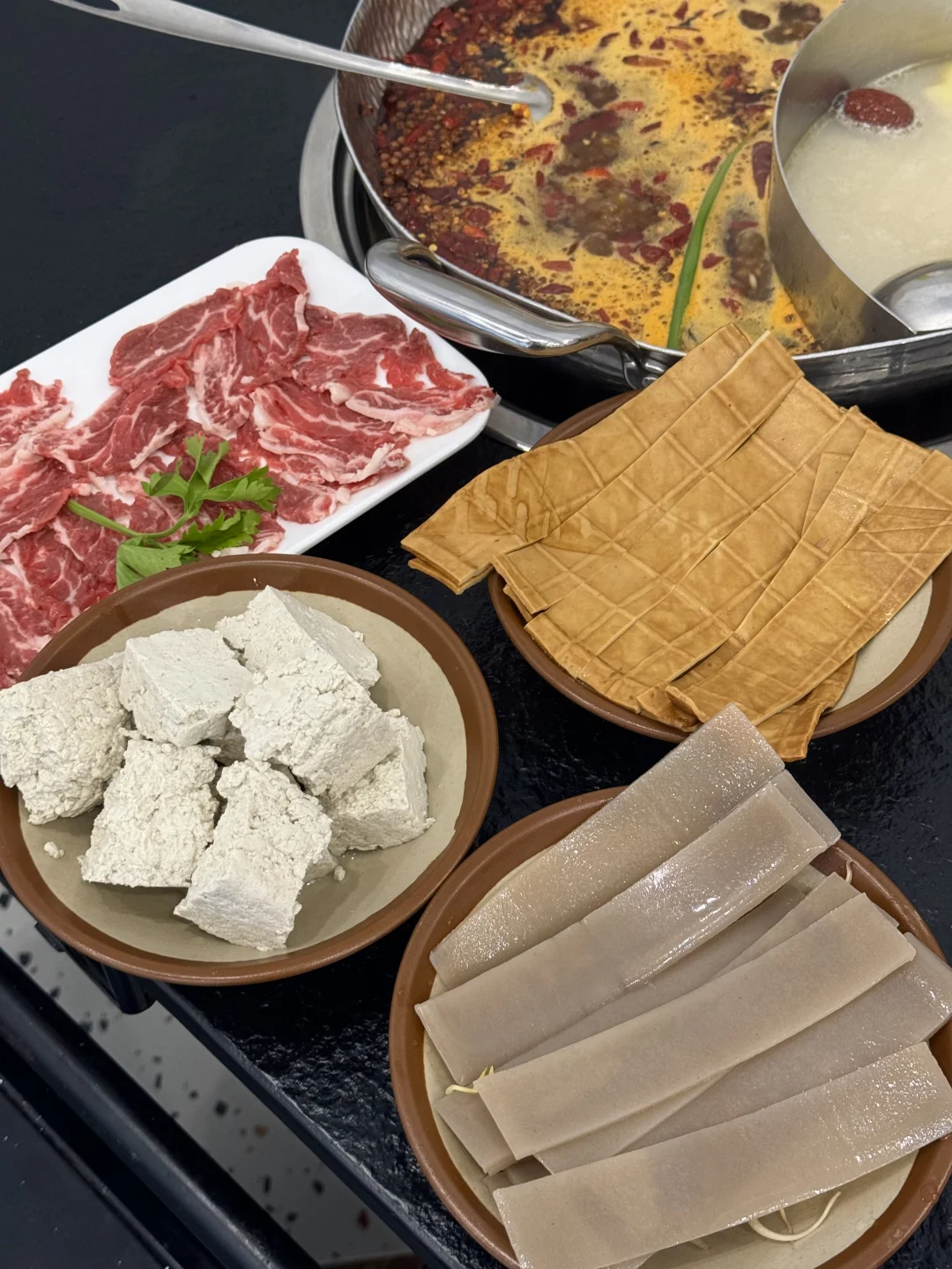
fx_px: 1760
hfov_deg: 30.3
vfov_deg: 39.7
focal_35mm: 48
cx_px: 476
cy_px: 634
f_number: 1.78
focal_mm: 6.76
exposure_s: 1/50
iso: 125
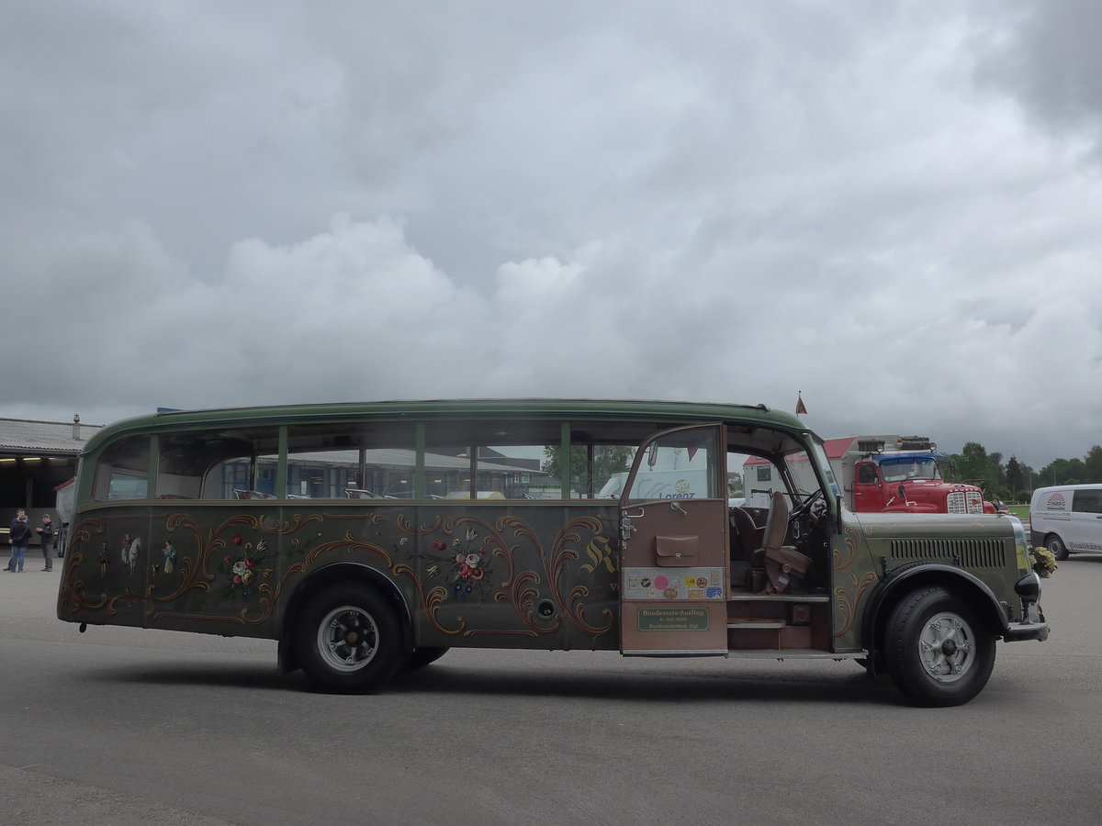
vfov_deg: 48.2
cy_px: 413
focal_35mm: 29
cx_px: 551
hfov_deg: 61.7
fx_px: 923
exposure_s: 1/640
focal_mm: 6
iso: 160
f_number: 5
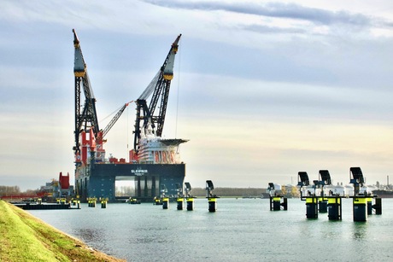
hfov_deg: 26.3
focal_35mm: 77
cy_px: 131
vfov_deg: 17.7
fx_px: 841
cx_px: 196
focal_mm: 28.07
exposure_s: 1/1600
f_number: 8
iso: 500
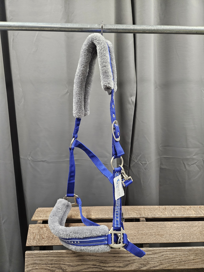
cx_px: 102
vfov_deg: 73.9
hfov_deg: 58.9
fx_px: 181
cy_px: 136
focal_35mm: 23
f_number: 1.8
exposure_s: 1/200
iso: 800
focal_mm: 5.4
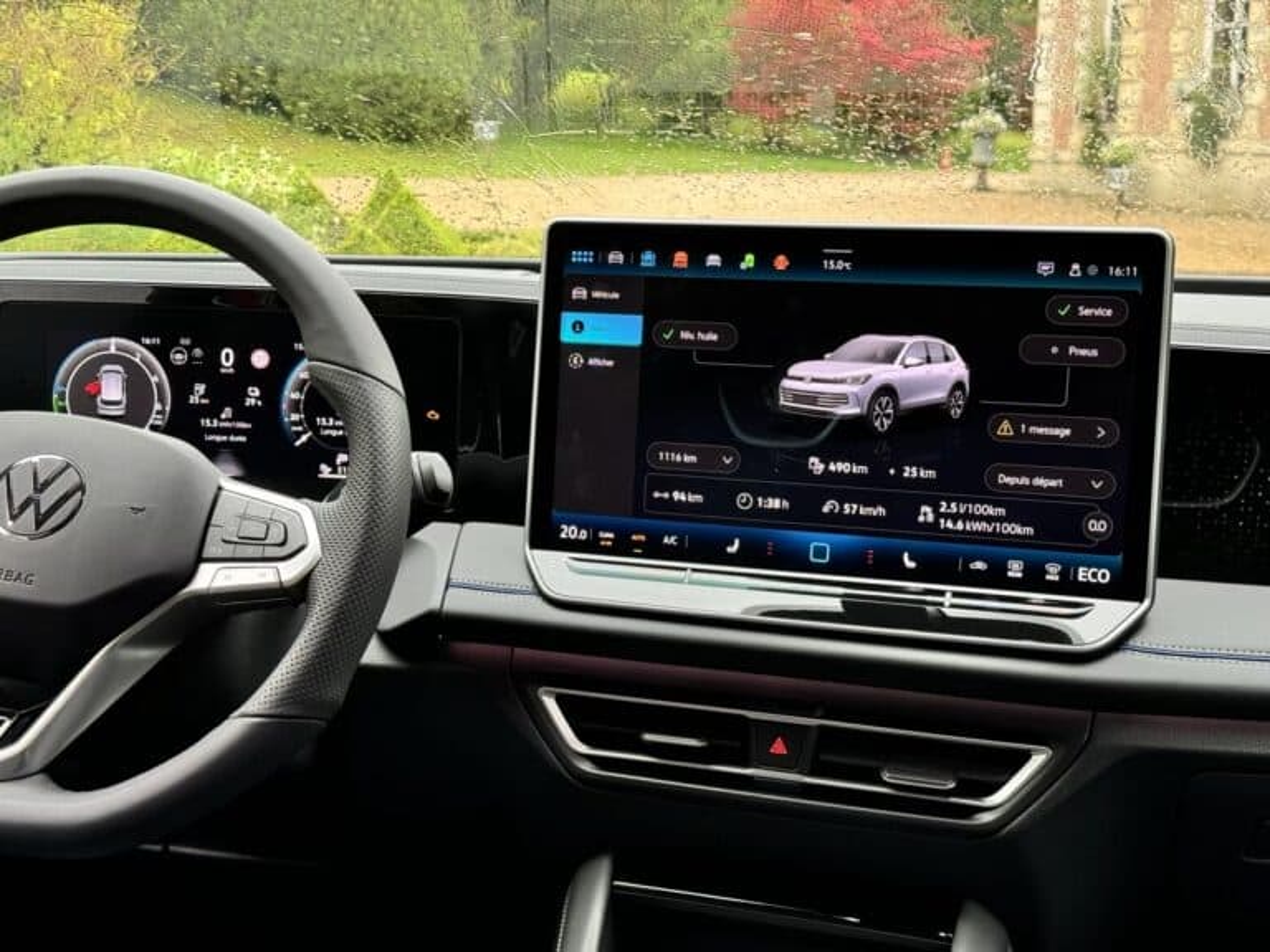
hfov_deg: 39.7
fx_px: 1761
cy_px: 476
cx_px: 635
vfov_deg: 30.3
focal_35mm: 48
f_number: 1.78
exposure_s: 1/95
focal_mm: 6.76
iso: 100
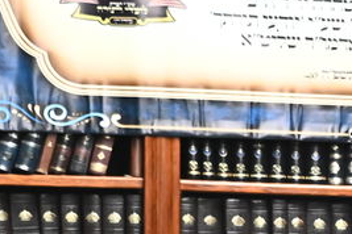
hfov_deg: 8.4
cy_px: 406
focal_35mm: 236
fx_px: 2307
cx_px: 604
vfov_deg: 5.7
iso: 3200
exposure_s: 1/160
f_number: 4.2
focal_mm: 45
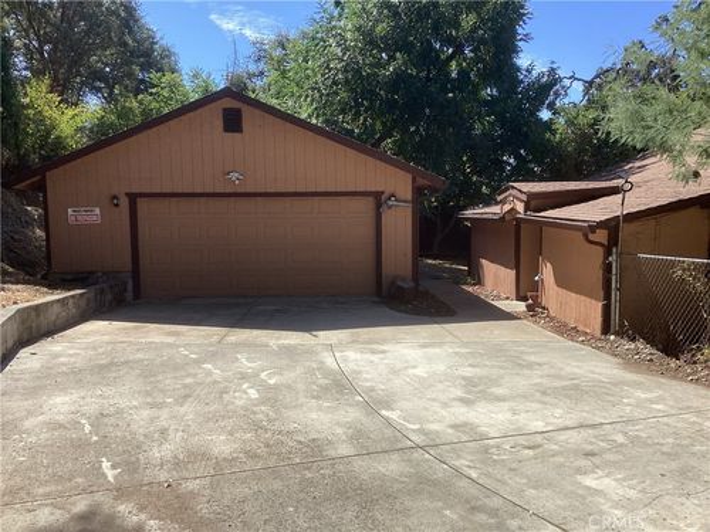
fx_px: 636
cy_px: 266
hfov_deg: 58.4
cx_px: 355
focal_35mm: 31
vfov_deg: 45.4
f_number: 2.4
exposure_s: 1/1072
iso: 25
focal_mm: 3.3
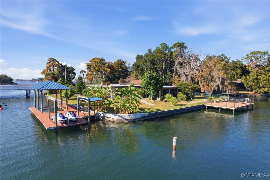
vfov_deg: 57.2
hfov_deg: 78.6
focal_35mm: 22
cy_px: 90
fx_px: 165
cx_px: 135
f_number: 2.8
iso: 100
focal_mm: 8.4
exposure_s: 1/2500
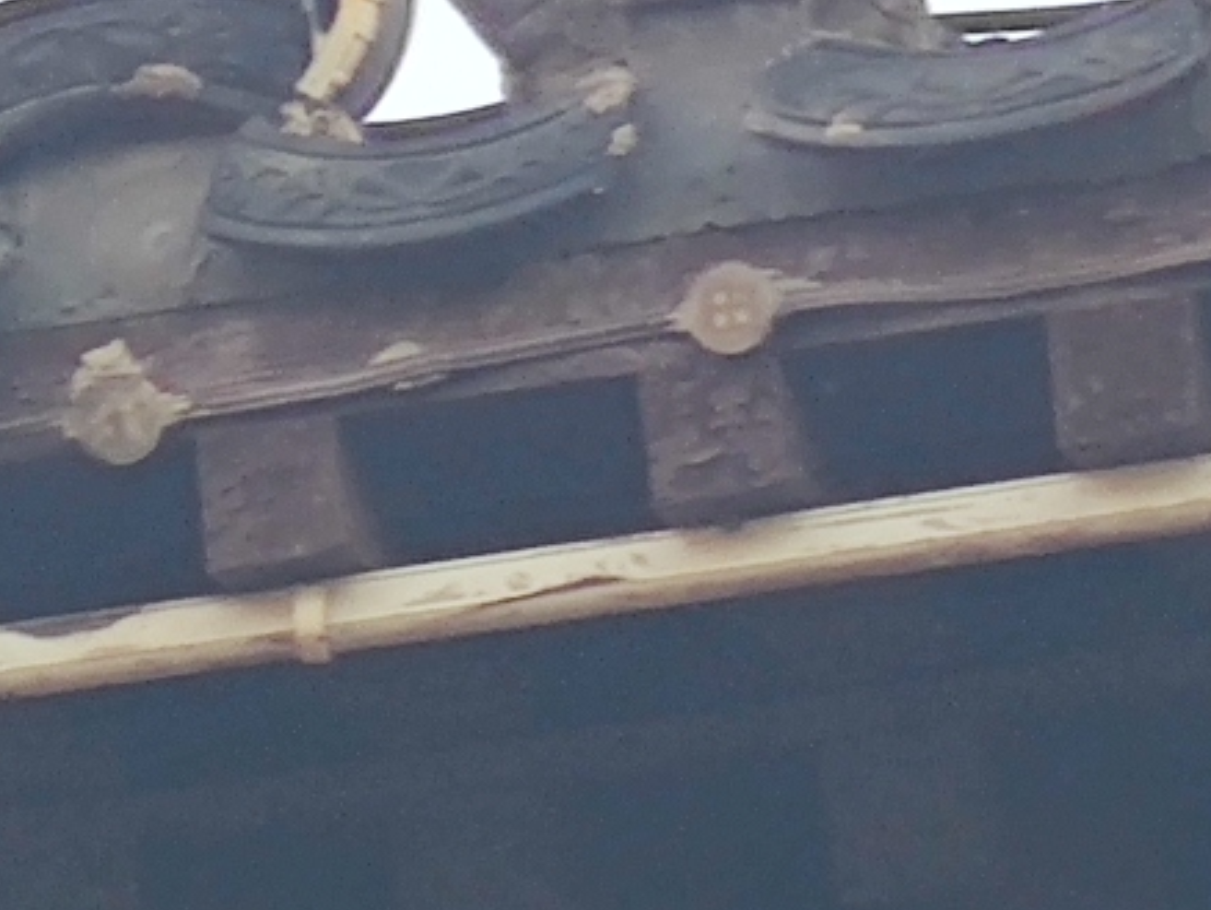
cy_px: 2799
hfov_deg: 3.4
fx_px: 20337
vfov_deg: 2.5
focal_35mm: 581
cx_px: -335
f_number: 2.4
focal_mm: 7.48
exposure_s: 1/103
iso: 50
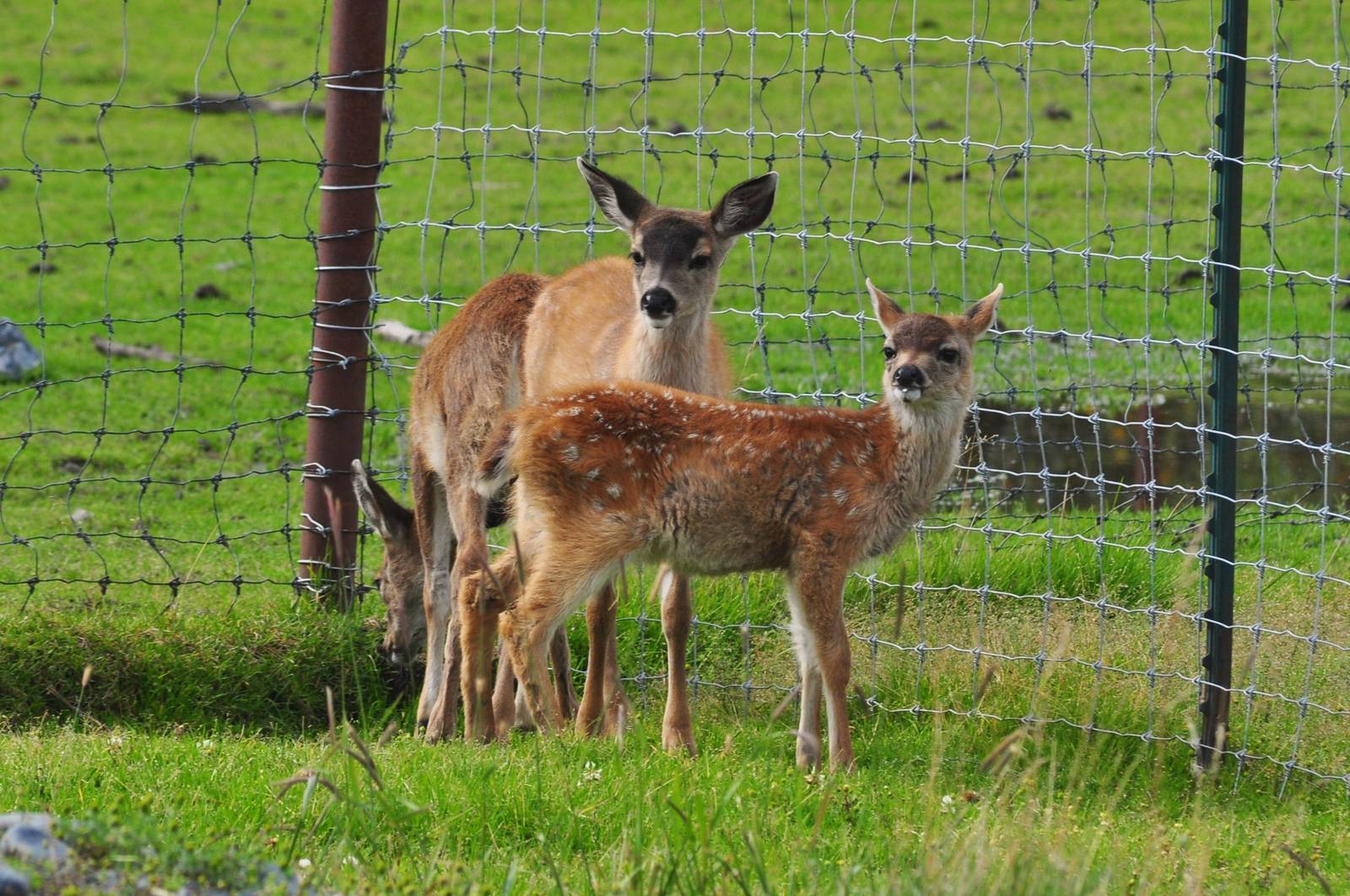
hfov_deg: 5.7
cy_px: 448
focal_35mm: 360
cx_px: 675
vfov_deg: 3.8
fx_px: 13481
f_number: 10
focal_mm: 240
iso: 250
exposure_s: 1/250
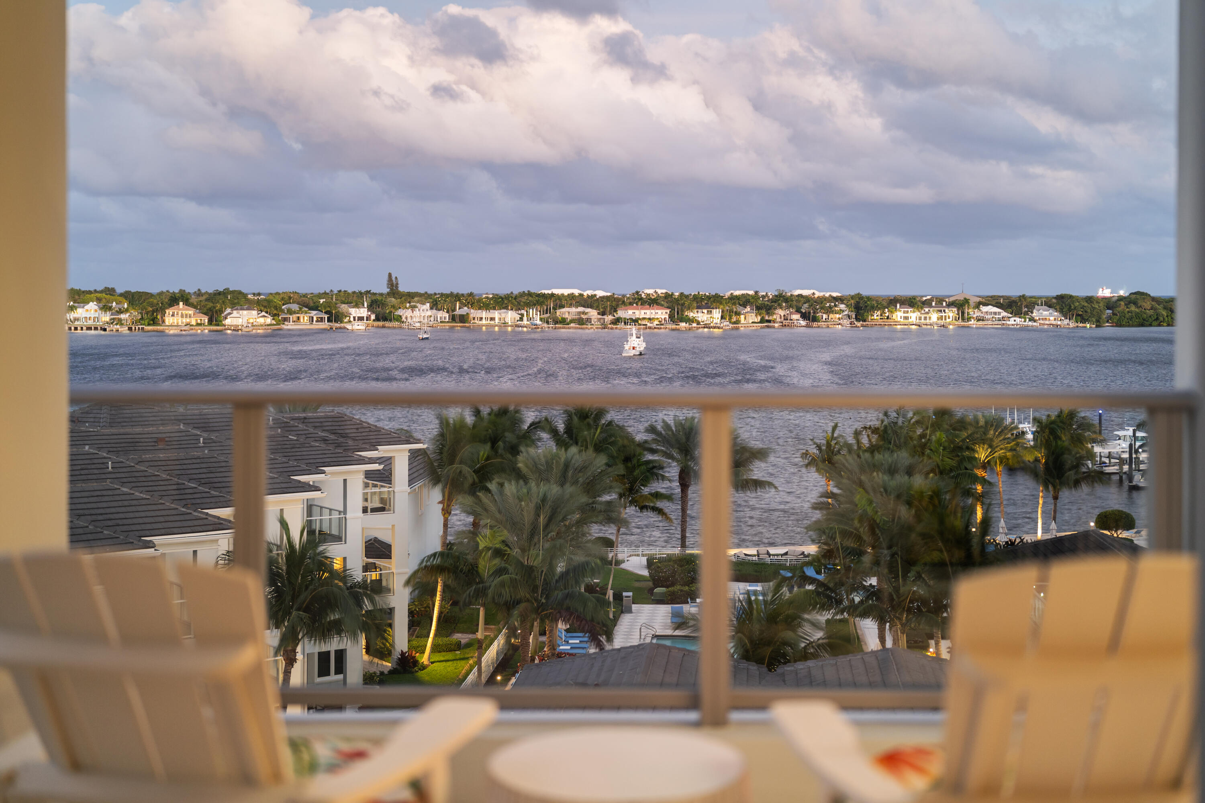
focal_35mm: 50
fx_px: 1673
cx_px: 602
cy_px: 402
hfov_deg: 39.6
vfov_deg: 27.0
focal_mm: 50
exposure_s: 1/1.25
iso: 400
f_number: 1.6
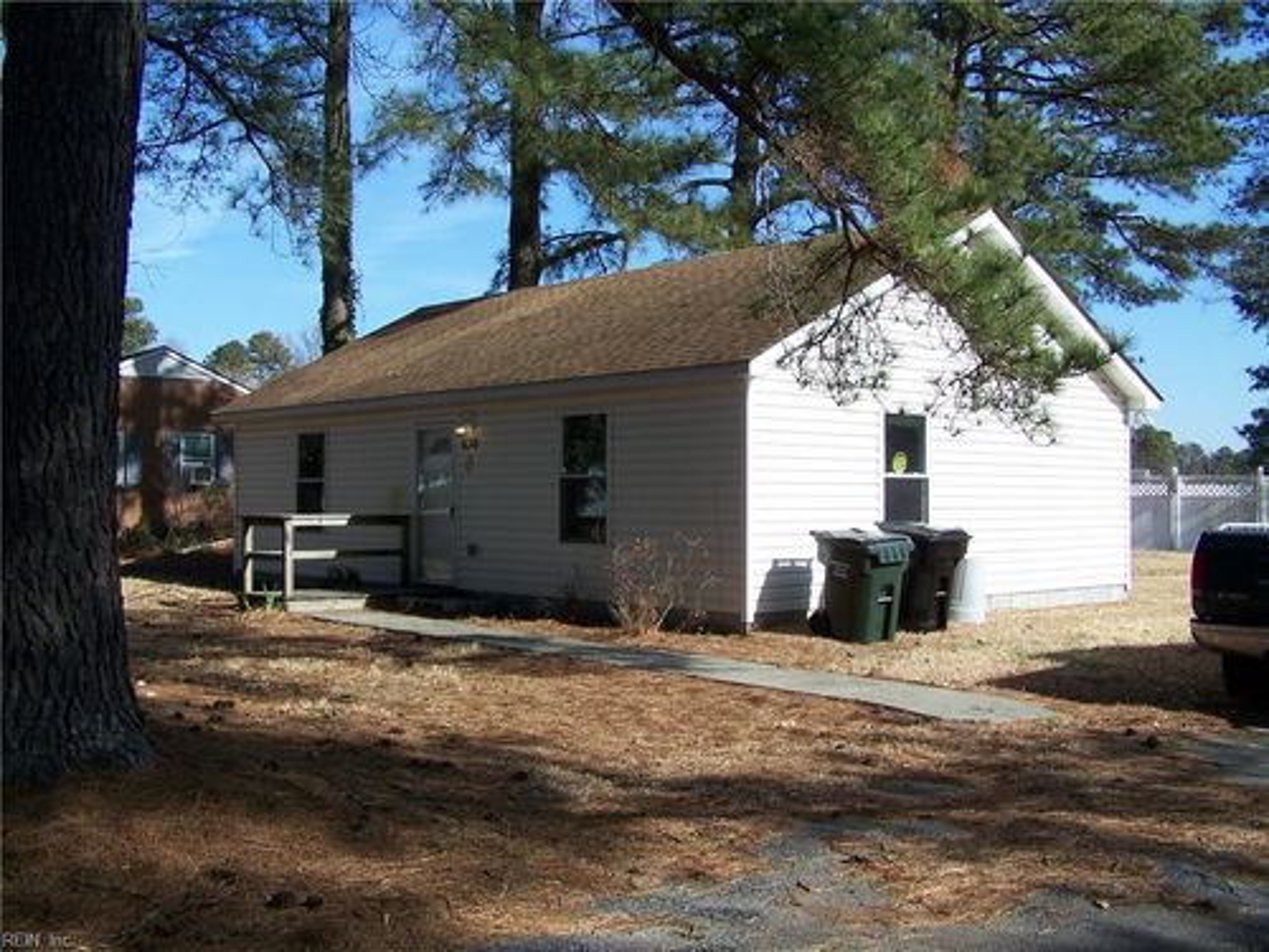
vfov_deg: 37.7
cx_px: 634
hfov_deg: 49.0
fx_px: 1393
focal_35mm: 38
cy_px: 476
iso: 64
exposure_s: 1/400
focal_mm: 6.3
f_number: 4
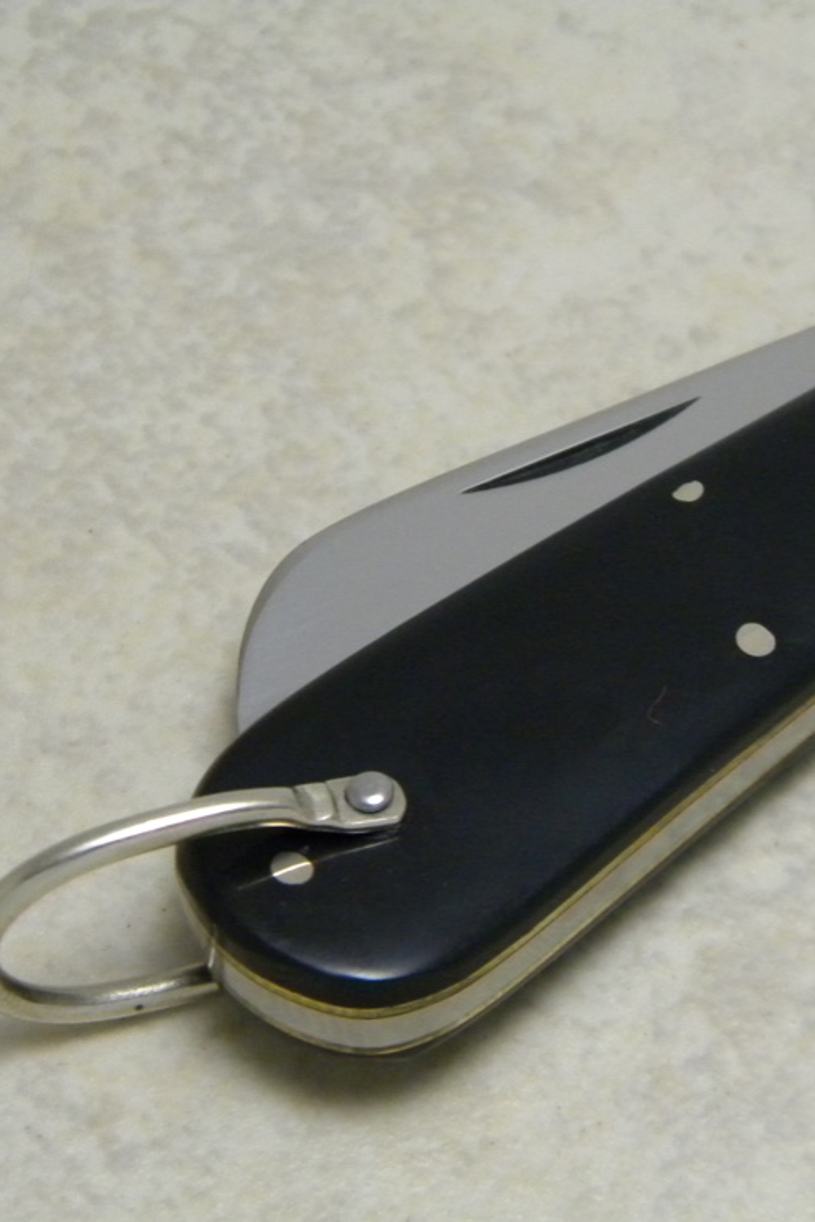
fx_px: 4955
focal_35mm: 146
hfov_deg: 9.4
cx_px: 679
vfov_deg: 14.1
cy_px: 611
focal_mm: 19
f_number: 4.7
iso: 400
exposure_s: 1/23.7
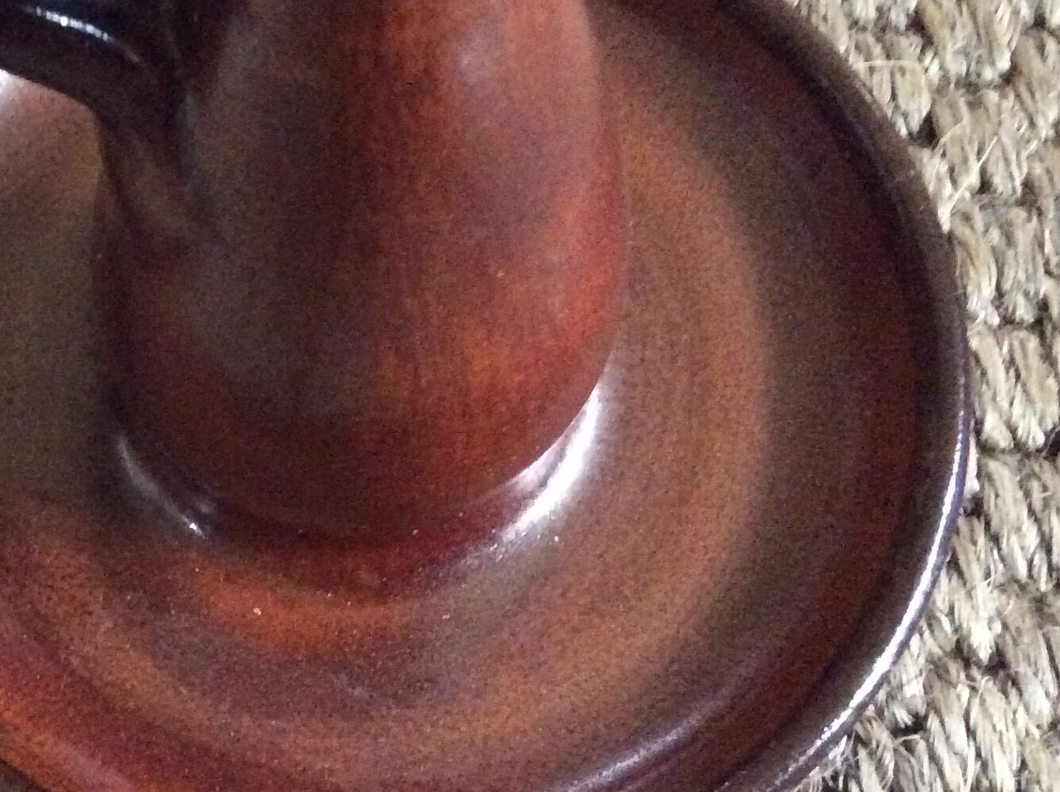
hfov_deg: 30.0
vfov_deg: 23.6
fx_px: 1895
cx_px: 121
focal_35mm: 62
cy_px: 414
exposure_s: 1/17
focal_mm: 3.3
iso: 640
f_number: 2.4
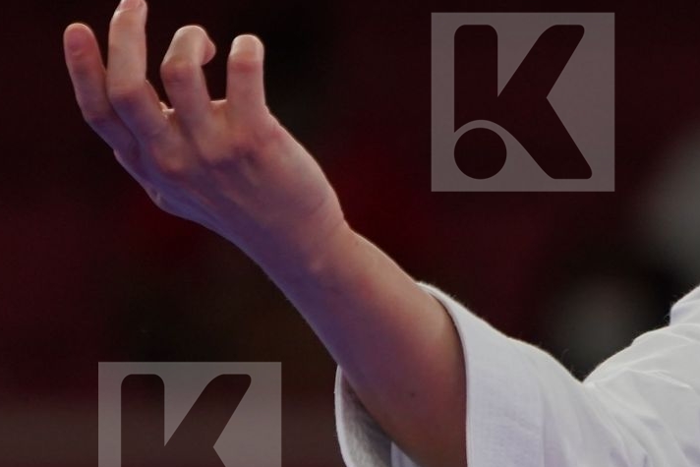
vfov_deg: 1.2
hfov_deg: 1.8
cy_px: 102
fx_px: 22306
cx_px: 856
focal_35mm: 1147
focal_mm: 303
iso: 640
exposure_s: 1/500
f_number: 5.6
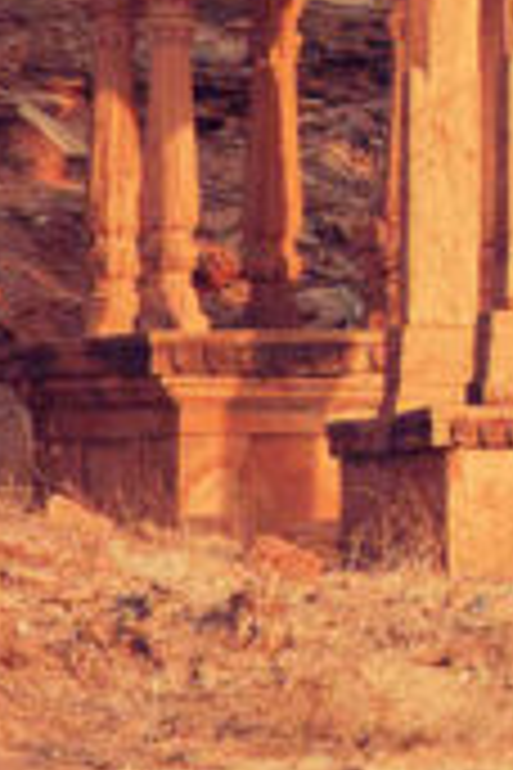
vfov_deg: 2.2
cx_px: 1953
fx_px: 19877
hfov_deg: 1.5
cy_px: -592
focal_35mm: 930
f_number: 7.1
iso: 1000
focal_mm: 155
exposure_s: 1/320
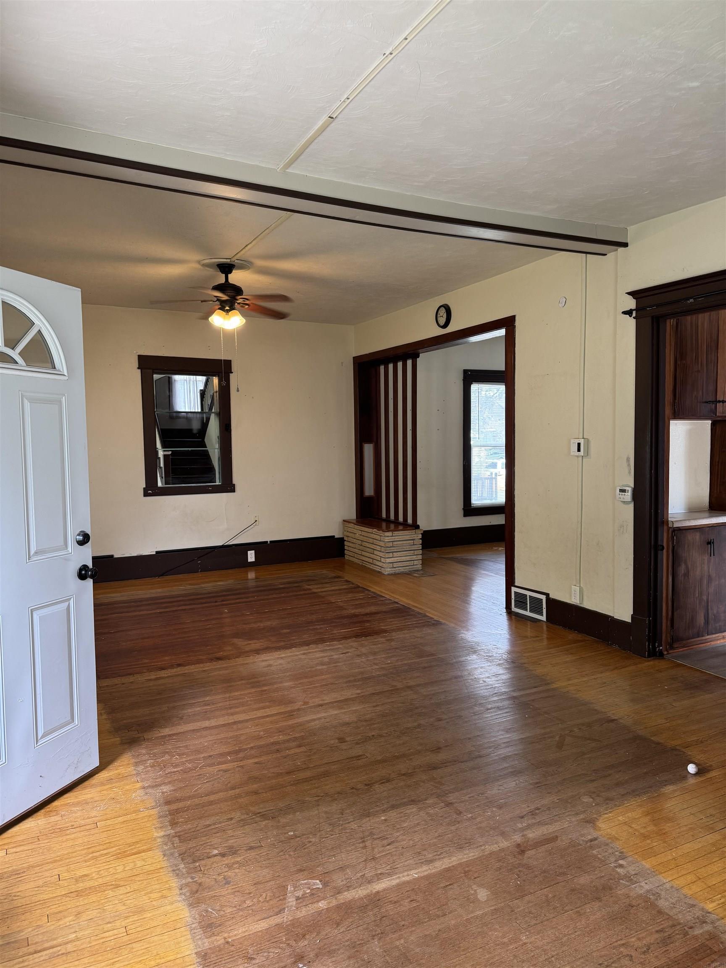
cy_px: 484
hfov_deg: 56.8
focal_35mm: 24
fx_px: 671
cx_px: 363
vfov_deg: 71.6
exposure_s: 1/60
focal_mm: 6.76
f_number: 1.78
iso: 160
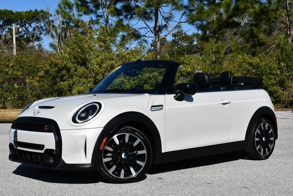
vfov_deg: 24.2
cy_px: 98
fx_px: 456
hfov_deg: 35.6
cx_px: 146
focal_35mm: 56
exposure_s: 1/400
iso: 100
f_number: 10
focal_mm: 28
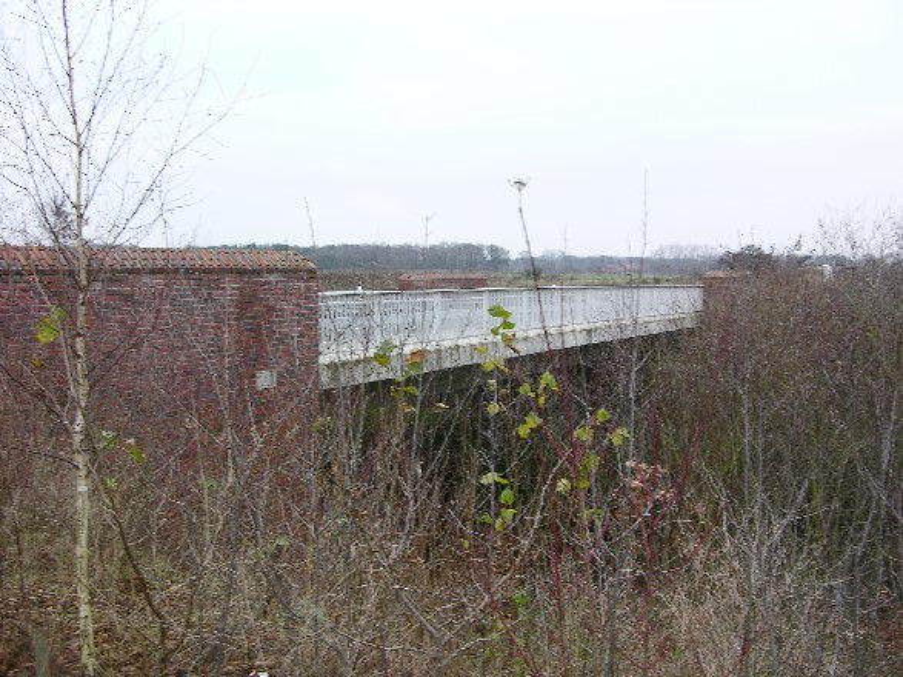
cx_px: 452
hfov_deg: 52.6
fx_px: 913
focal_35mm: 35
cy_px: 338
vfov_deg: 40.7
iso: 50
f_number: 3.5
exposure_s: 1/22.9
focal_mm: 8.9
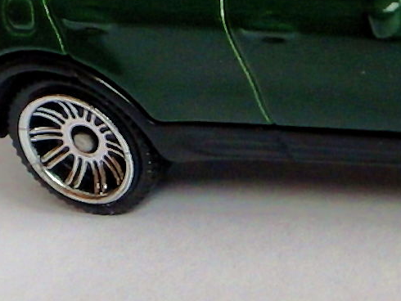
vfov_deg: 10.7
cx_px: 412
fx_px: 1588
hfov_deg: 14.1
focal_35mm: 137
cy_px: -6
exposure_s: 1/50
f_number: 3.4
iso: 200
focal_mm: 8.3
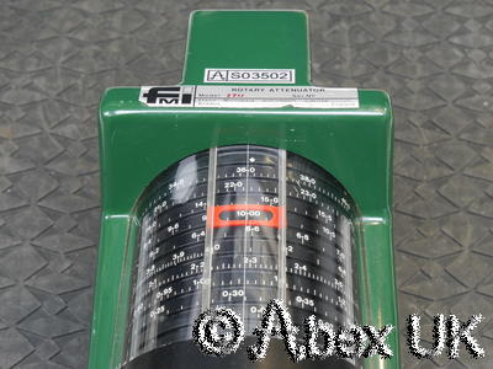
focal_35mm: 80
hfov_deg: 24.4
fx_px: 1139
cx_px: 246
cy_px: 184
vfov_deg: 18.4
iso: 400
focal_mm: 40
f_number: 11
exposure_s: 1/4
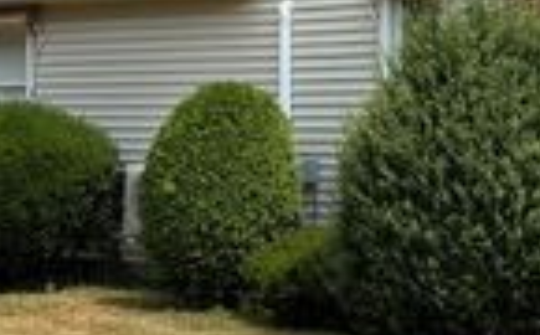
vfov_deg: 14.7
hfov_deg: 22.2
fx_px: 1293
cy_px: 61
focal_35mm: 88
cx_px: 600
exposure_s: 1/3759
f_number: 1.78
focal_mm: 6.76
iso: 80
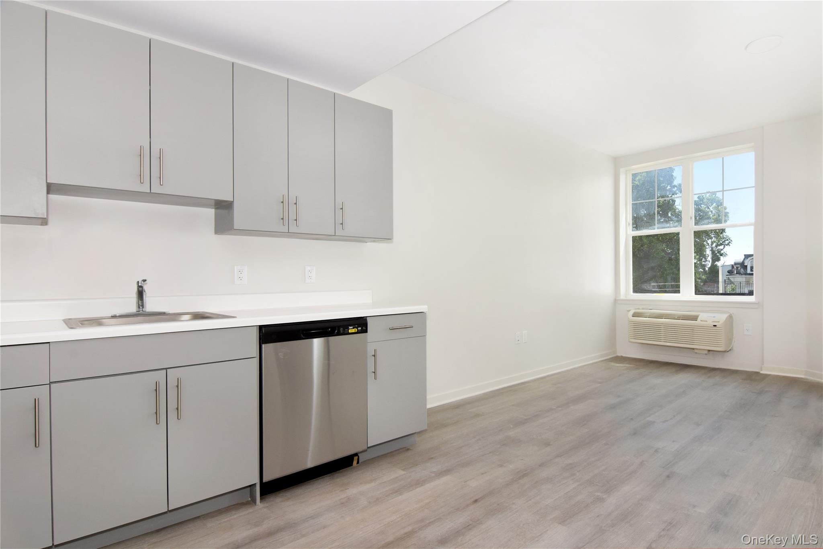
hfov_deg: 90.0
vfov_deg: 67.4
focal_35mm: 18
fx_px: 411
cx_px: 412
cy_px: 274
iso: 640
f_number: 11
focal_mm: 12
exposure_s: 1/200
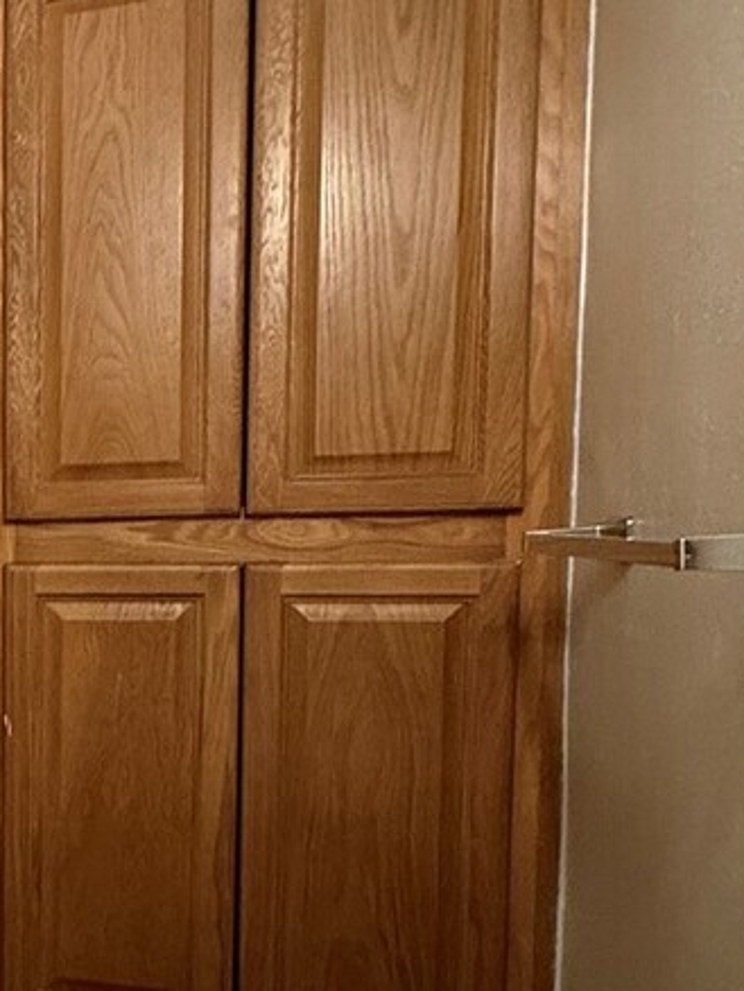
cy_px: 634
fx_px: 1317
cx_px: -464
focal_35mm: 46
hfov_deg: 23.1
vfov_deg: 40.9
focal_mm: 2.22
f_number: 2.2
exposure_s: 1/60
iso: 400
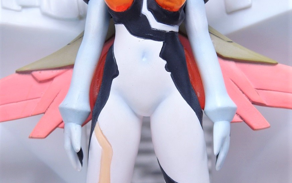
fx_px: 1082
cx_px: 146
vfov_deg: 9.6
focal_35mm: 136
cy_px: 94
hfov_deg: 15.4
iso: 250
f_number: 5.3
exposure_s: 1/125
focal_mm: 22.9
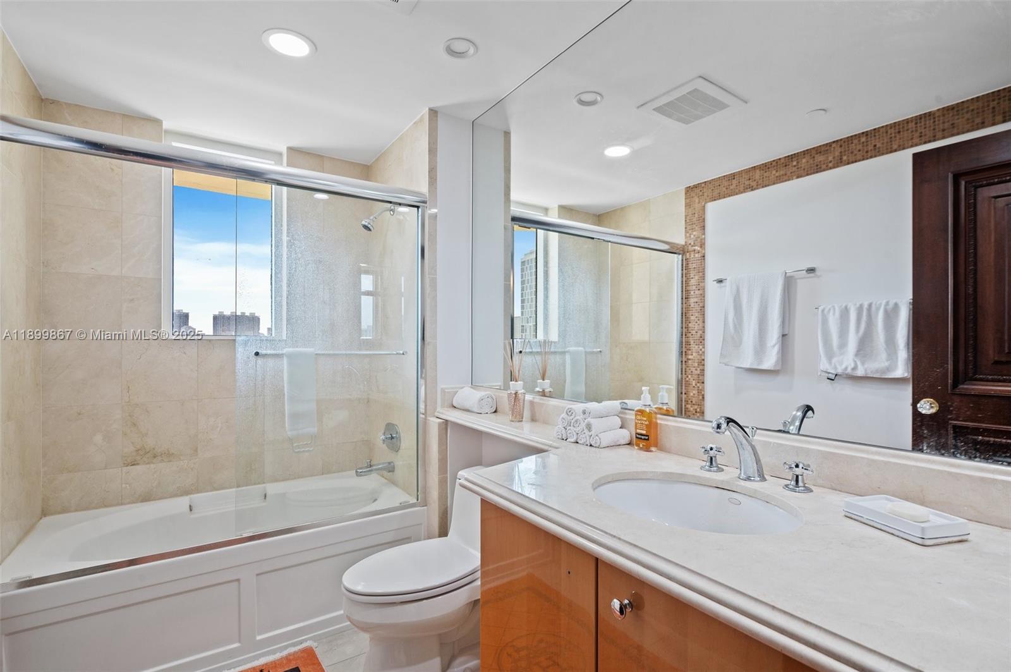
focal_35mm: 17
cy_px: 336
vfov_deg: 70.3
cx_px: 506
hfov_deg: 93.3
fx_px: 477
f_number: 8
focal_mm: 17
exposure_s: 1/13
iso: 200
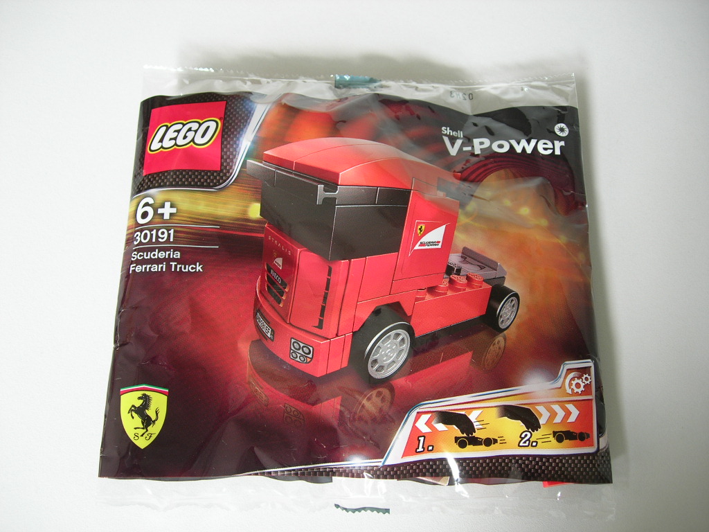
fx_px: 778
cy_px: 266
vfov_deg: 37.7
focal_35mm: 38
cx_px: 354
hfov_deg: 49.0
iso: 64
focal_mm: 7.8
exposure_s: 1/23
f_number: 2.8
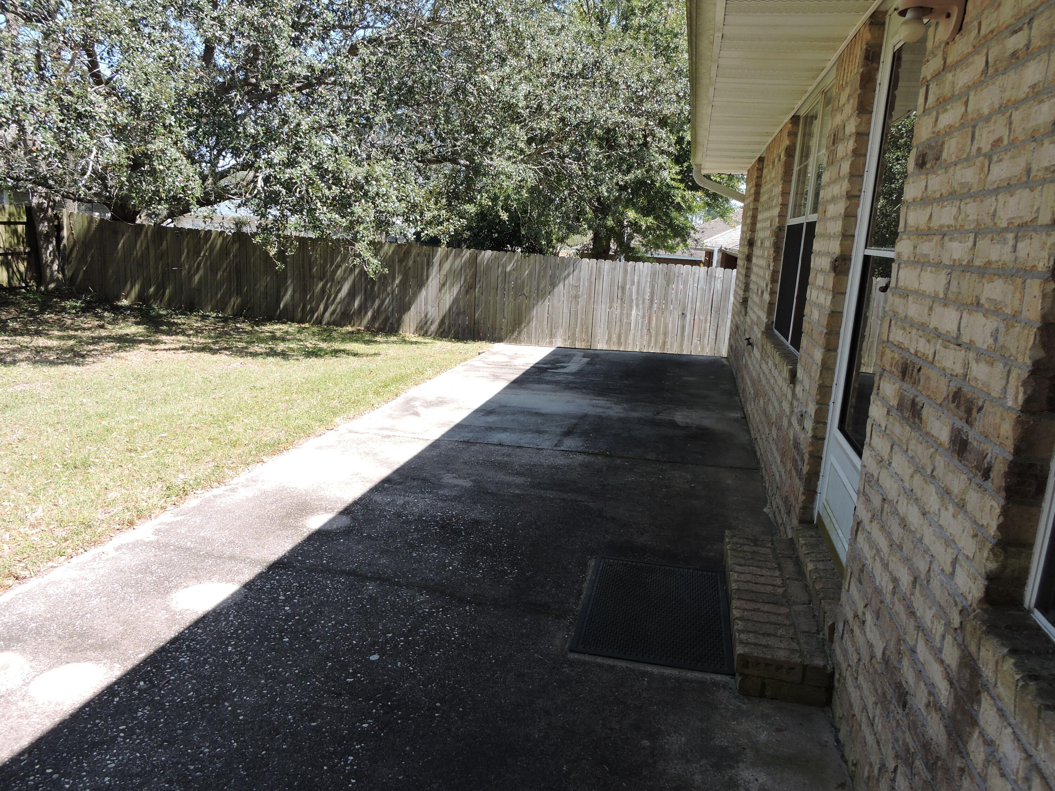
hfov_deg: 71.6
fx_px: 731
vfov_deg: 56.8
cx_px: 528
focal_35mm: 24
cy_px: 396
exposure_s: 1/320
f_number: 3.3
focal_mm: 4.3
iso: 100
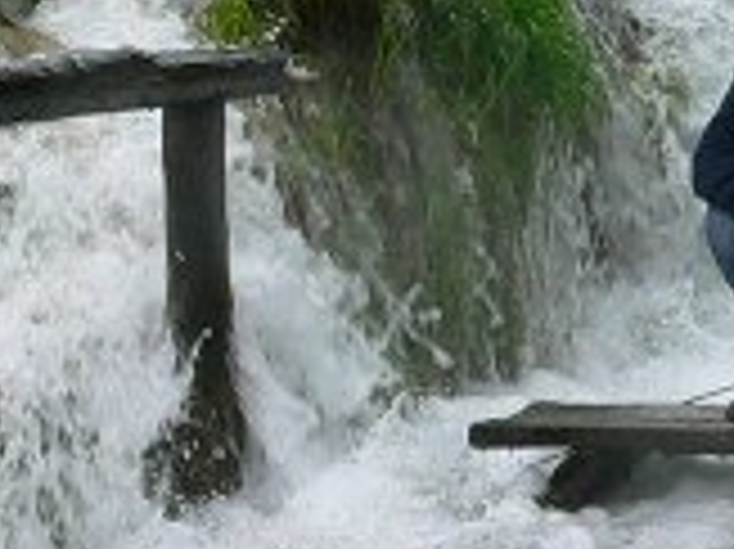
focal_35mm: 177
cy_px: 626
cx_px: 666
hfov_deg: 11.1
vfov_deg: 8.3
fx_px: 3750
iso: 80
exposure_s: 1/125
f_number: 4
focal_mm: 6
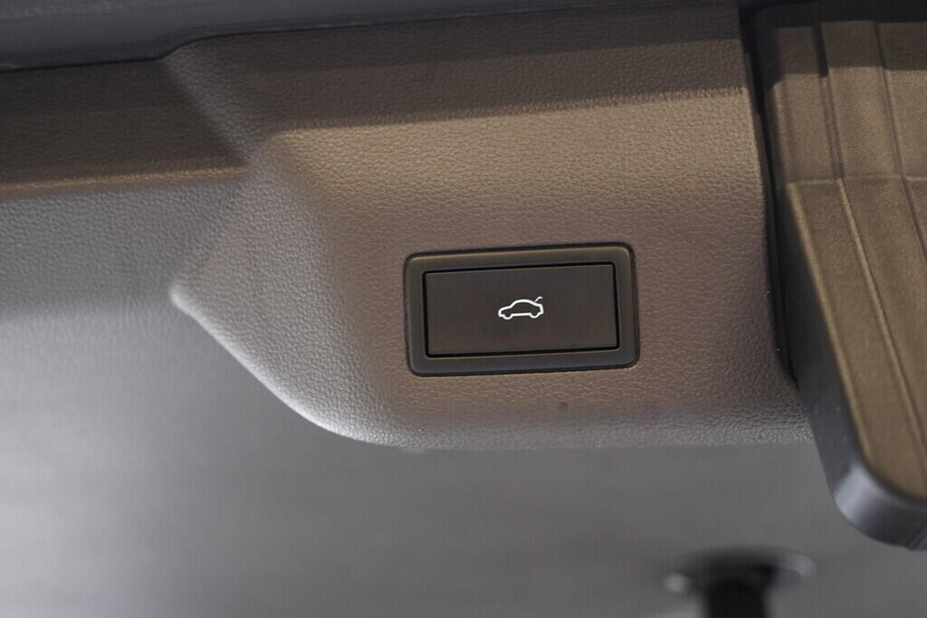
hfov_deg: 53.1
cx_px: 464
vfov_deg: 36.9
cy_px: 309
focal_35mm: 36
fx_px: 927
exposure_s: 1/40
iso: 500
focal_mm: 24
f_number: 2.8
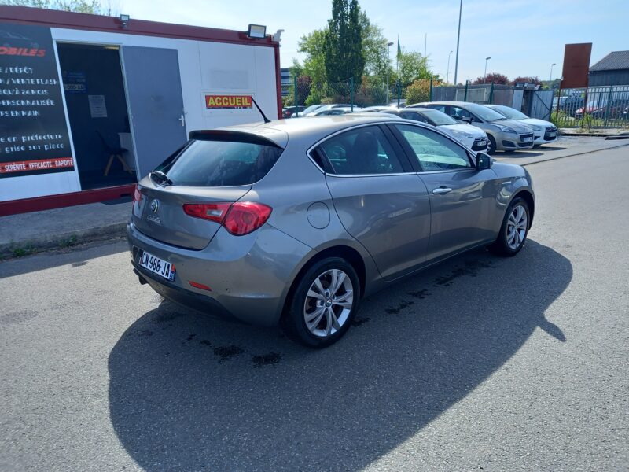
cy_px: 236
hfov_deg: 69.4
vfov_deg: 54.9
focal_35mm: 25
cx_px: 314
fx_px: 454
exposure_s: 1/260
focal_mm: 4.6
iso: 25
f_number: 2
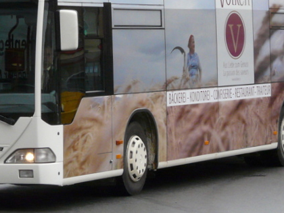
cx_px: 131
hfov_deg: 8.8
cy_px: 81
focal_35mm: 224
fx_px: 1838
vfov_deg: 6.6
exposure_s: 1/200
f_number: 4
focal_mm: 15.4
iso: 200
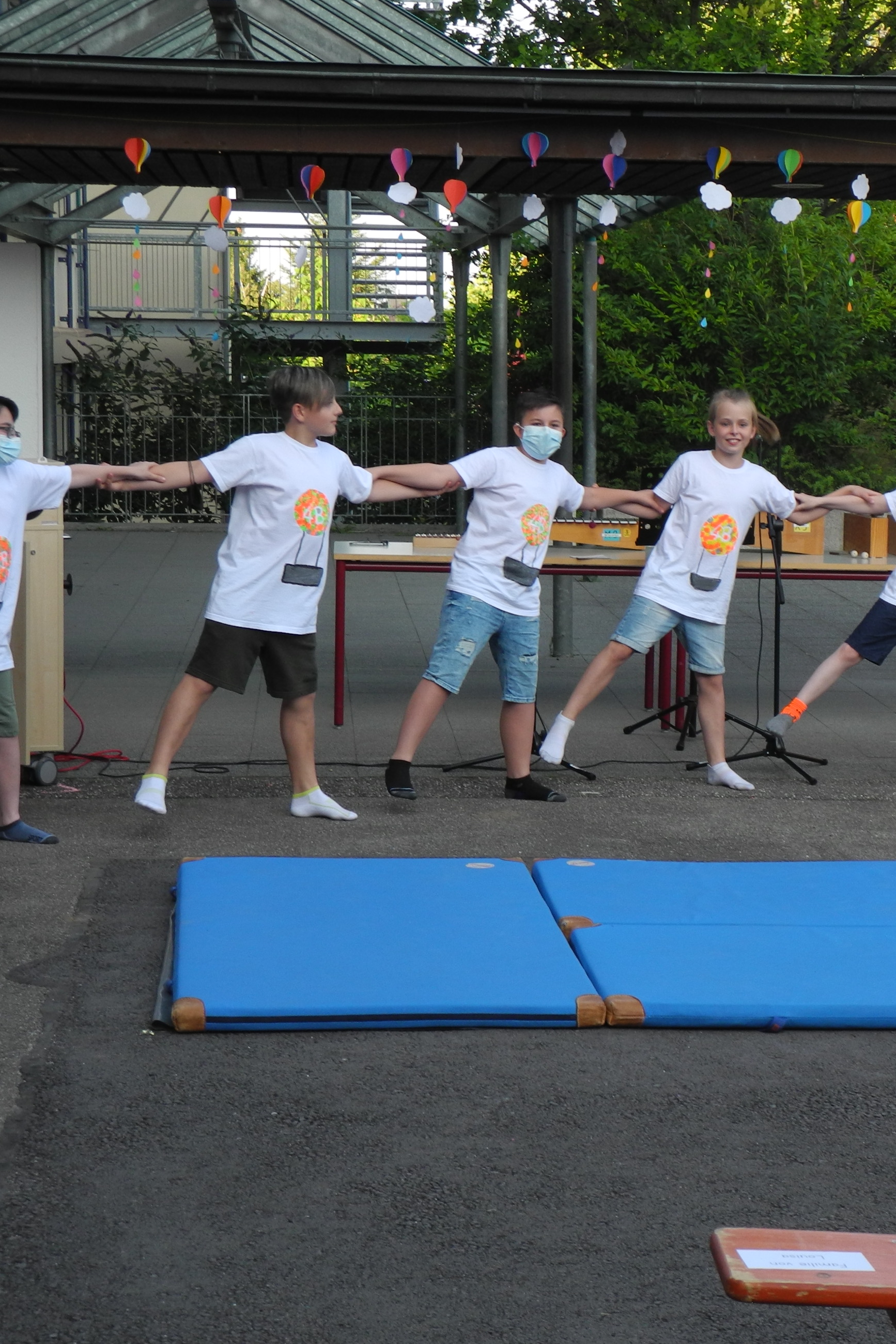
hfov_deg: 15.3
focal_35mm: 89
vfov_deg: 22.9
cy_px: 682
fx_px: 3322
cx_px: 735
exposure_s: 1/250
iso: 125
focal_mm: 13
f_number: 3.5
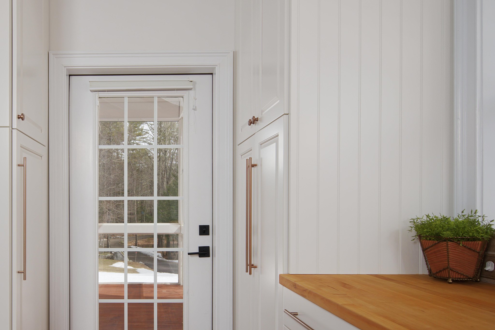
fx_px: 381
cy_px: 212
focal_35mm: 28
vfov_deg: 46.2
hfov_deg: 63.1
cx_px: 139
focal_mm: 18.5
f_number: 7.1
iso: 400
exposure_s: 1/15
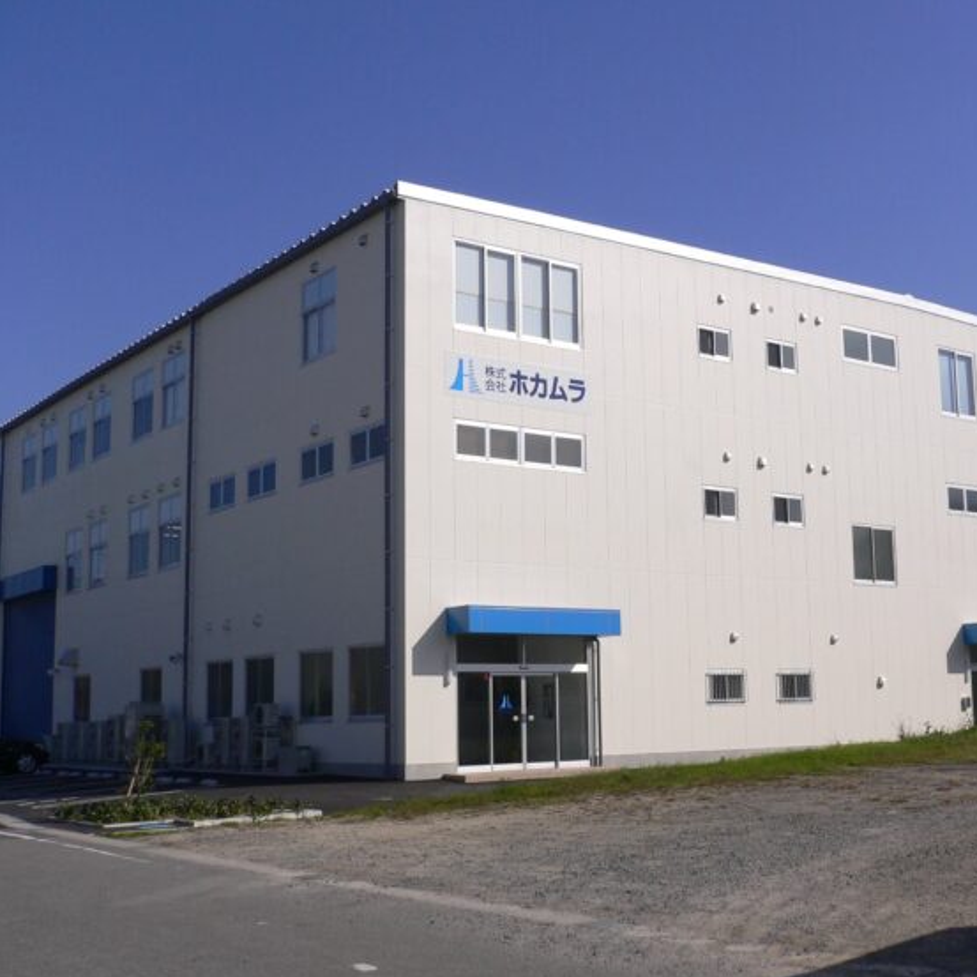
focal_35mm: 42
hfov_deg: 39.7
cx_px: 632
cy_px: 492
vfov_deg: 40.0
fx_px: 1341
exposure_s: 1/640
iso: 80
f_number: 5.6
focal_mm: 5.8
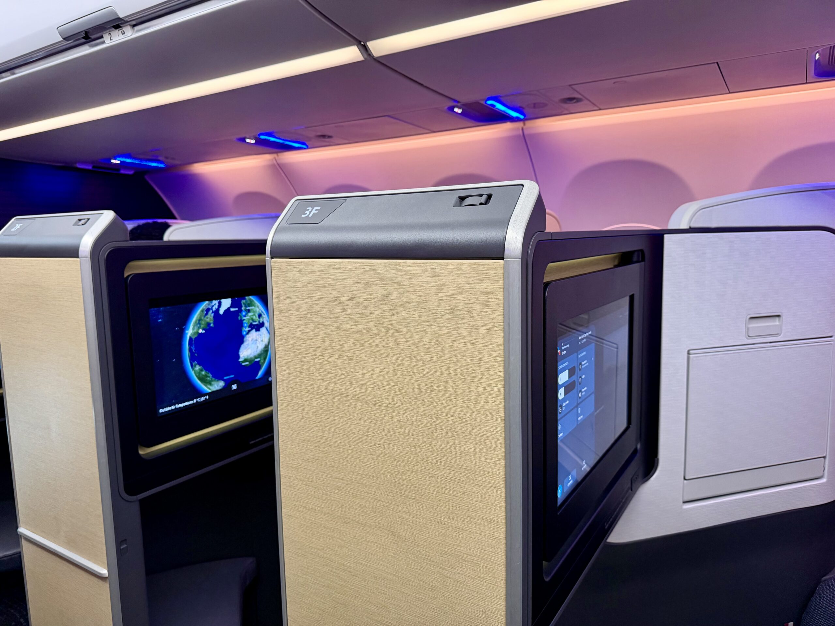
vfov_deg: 56.8
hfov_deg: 71.6
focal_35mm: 24
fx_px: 579
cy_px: 313
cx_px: 418
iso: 320
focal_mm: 6.76
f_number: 1.78
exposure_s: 1/52
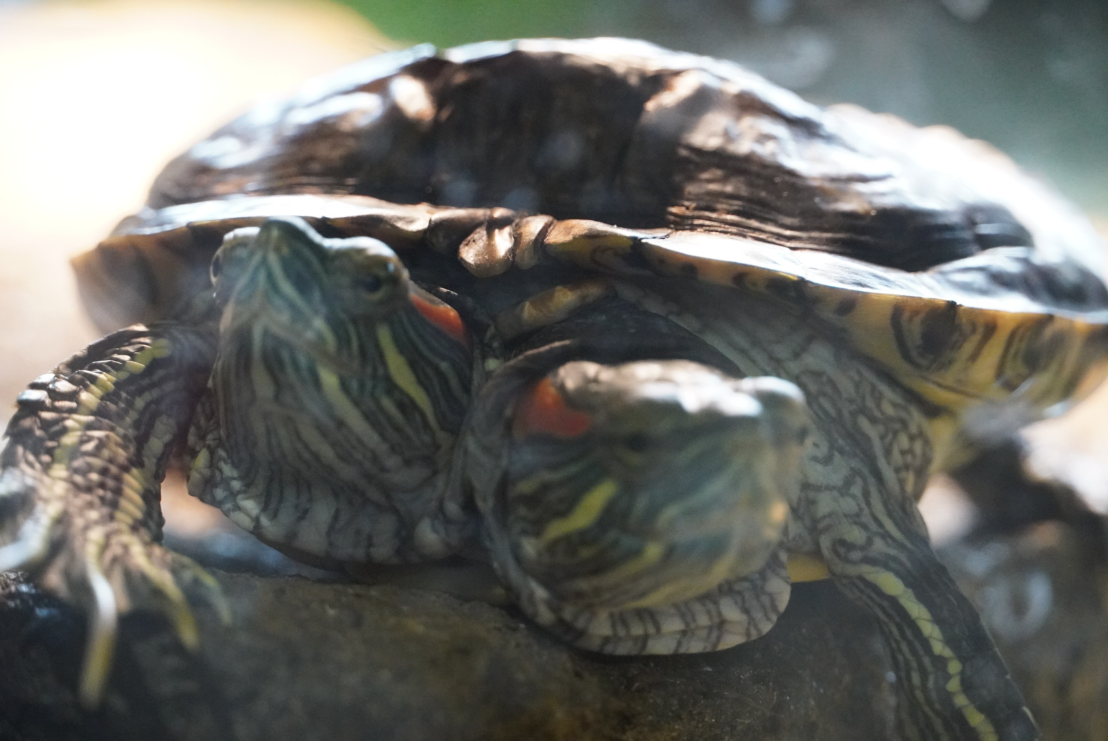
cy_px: 370
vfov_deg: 8.0
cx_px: 554
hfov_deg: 11.9
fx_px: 5313
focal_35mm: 172
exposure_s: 1/40
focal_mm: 115
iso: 6400
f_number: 5.6
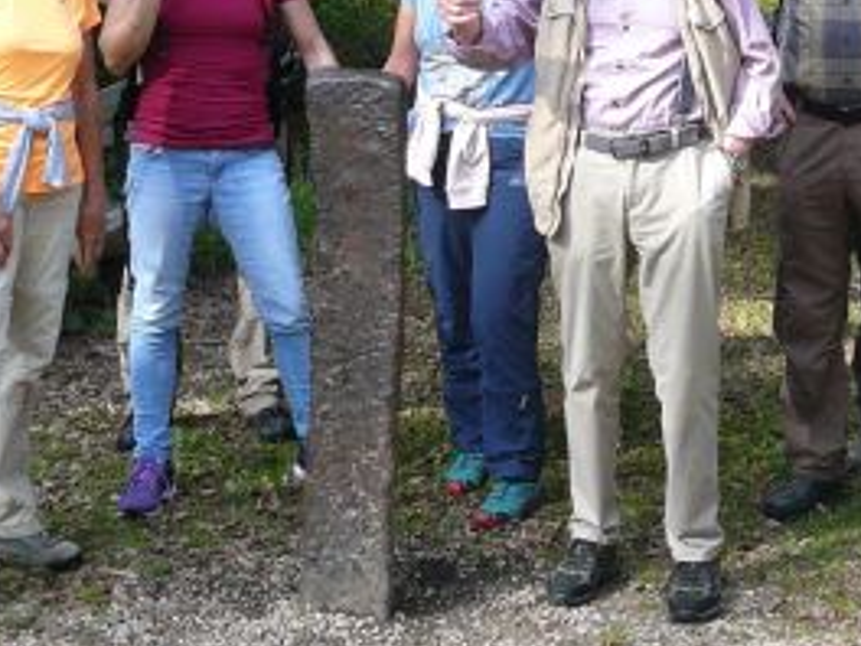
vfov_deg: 17.3
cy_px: 170
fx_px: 2114
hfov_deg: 22.7
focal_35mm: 85
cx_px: 691
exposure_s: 1/320
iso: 100
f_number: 2.8
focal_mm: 4.6
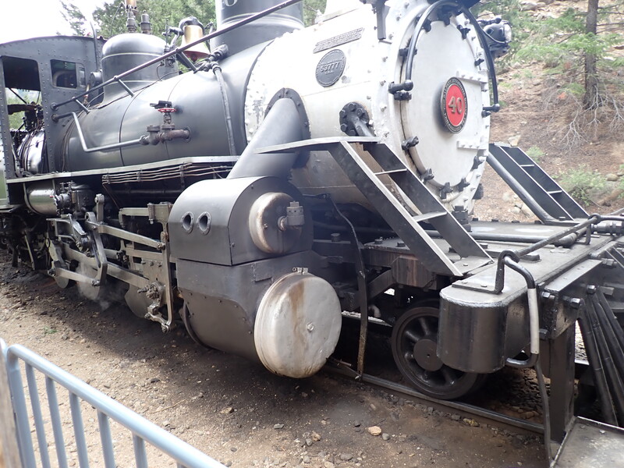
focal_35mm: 25
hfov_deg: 69.4
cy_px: 234
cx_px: 312
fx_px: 451
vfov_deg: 54.9
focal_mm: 4.5
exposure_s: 1/160
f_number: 2
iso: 100
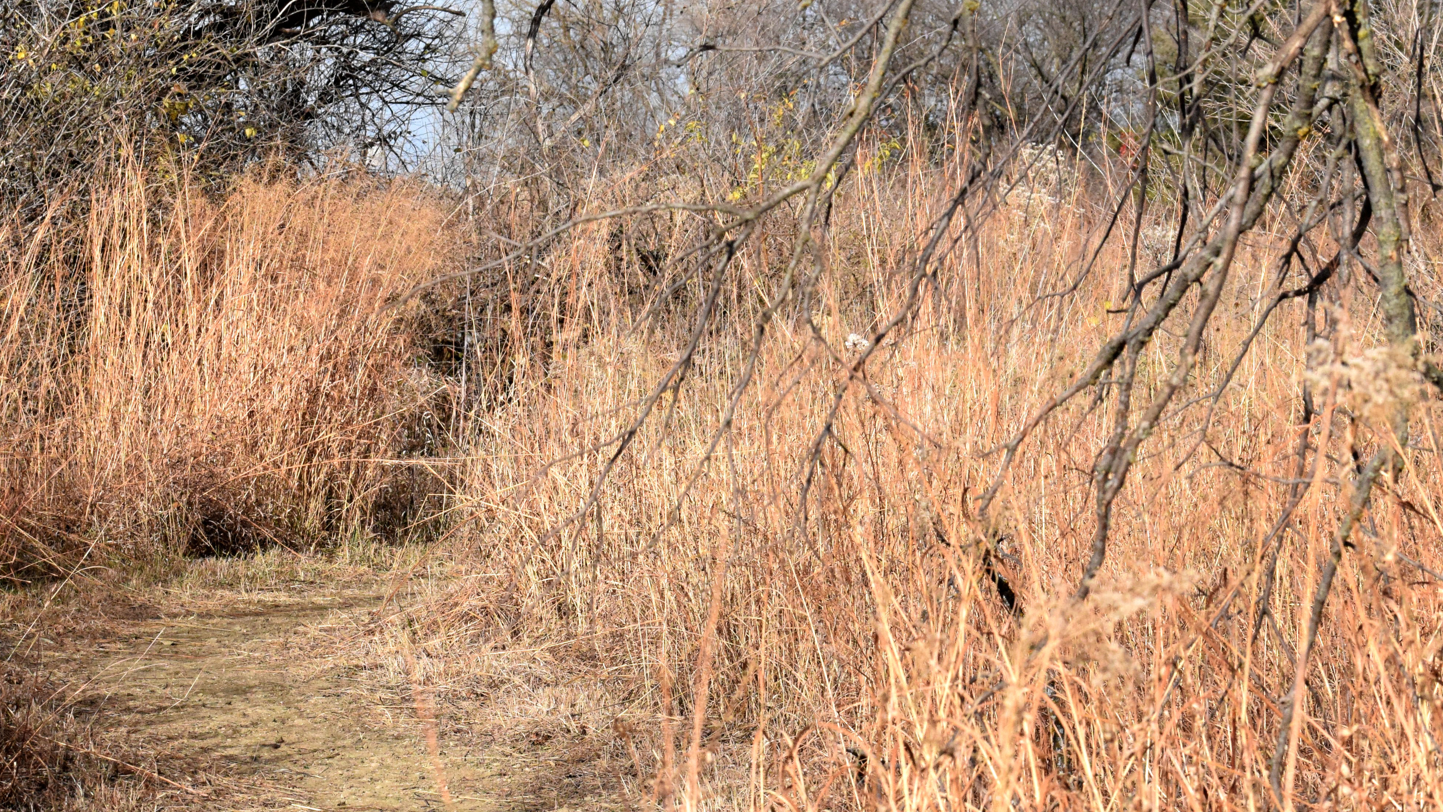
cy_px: 676
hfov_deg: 12.8
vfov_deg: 7.2
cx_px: 616
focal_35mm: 168
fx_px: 6428
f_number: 10
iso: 2500
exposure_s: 1/4000
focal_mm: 70
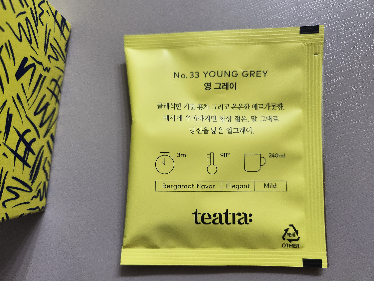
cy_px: 140
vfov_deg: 58.9
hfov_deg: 73.9
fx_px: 248
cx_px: 187
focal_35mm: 23
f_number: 1.8
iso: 250
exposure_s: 1/120
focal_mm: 5.4
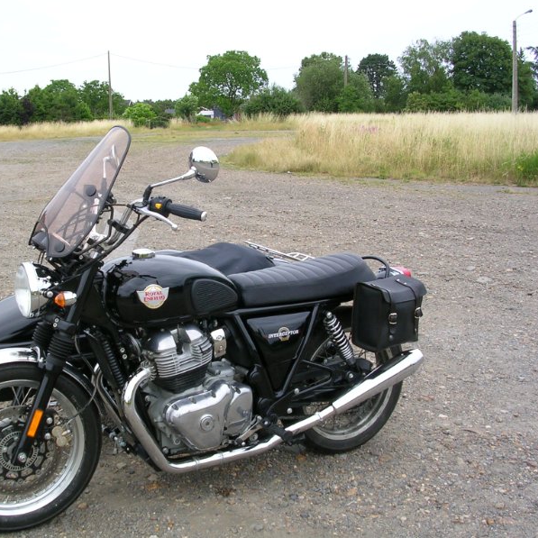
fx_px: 791
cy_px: 269
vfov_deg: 37.6
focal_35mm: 45
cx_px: 191
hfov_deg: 37.3
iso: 50
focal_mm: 5.8
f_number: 5.6
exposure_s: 1/140
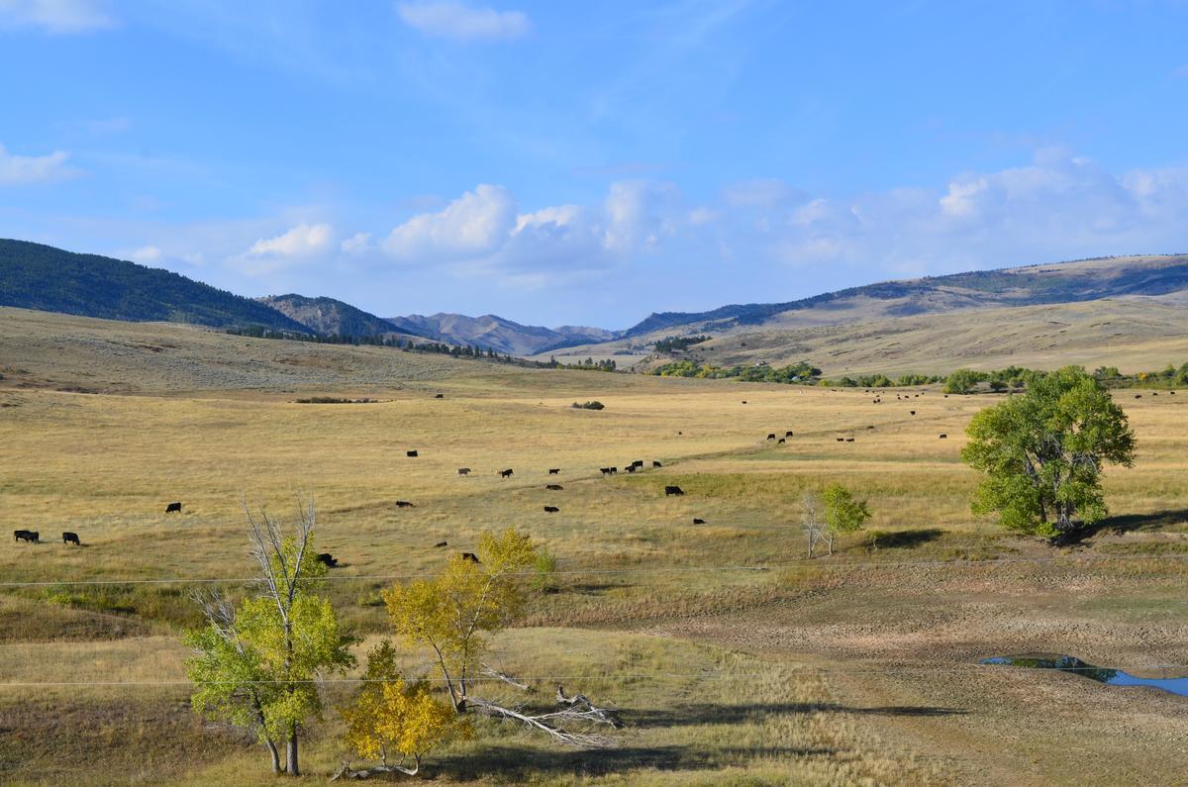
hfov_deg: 35.1
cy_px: 394
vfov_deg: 23.7
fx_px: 1877
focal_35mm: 57
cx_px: 594
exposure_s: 1/125
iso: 100
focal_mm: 38
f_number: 11
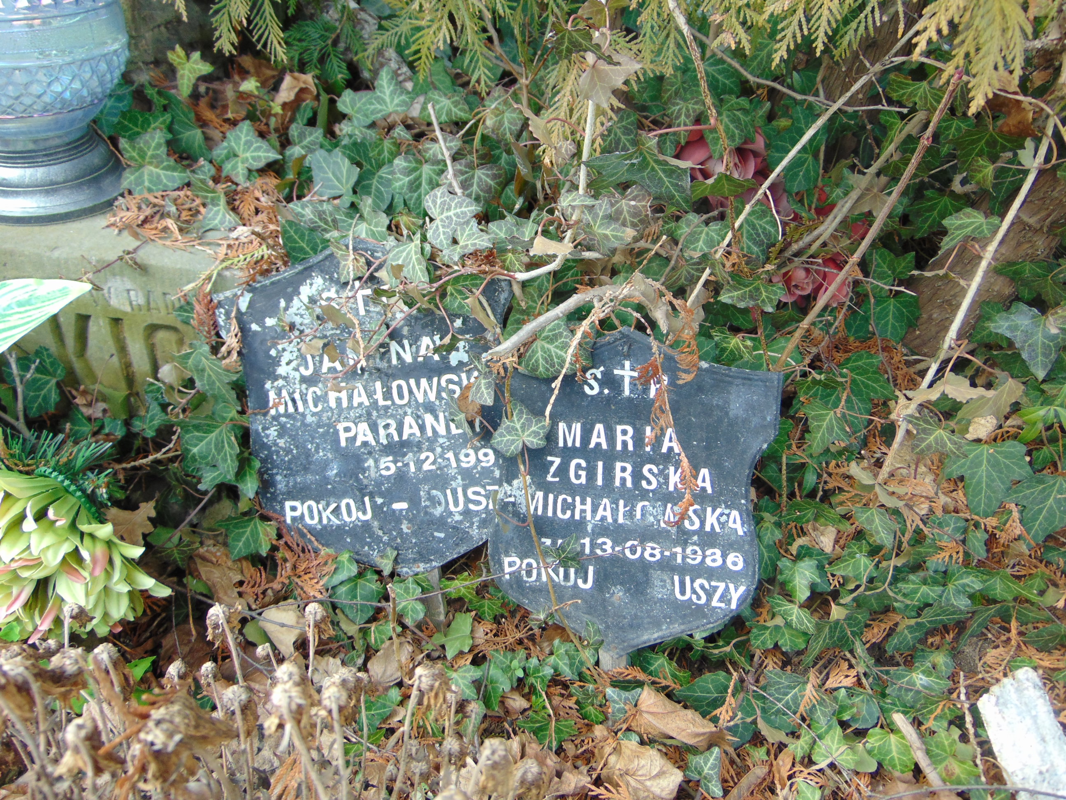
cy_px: 400
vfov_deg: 54.9
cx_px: 533
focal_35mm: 25
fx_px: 770
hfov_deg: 69.4
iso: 80
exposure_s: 1/60
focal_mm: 4.5
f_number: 3
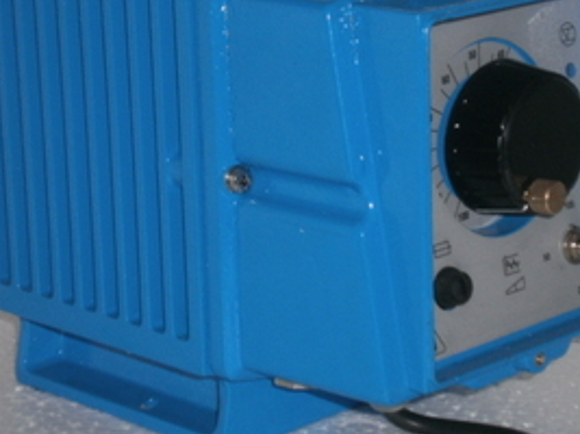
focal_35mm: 120
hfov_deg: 16.4
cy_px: 155
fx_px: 2010
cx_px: 328
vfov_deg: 12.3
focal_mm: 11.3
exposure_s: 1/50
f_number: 4.4
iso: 125
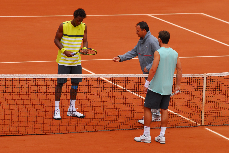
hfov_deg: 7.0
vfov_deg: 4.7
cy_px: 76
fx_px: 1863
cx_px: 114
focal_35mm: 292
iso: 640
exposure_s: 1/3000
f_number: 5
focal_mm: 195
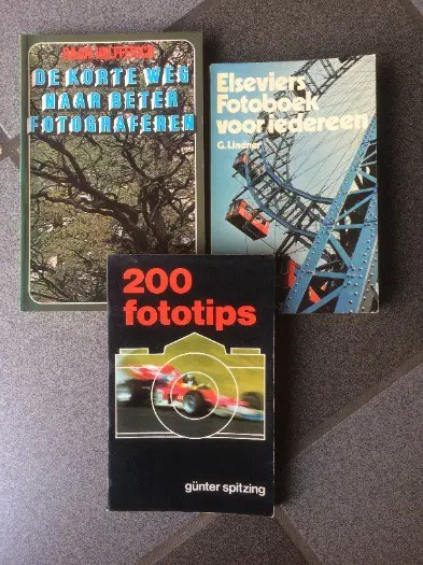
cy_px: 282
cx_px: 212
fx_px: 473
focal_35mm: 29
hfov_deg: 48.2
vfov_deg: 61.7
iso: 40
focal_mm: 4.15
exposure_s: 1/100
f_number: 2.2
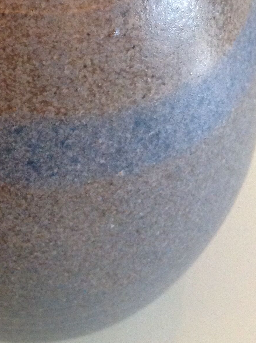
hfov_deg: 18.9
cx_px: 46
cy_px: 2
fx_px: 761
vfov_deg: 24.3
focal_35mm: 77
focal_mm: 4.28
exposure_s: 1/17
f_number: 2.4
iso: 400
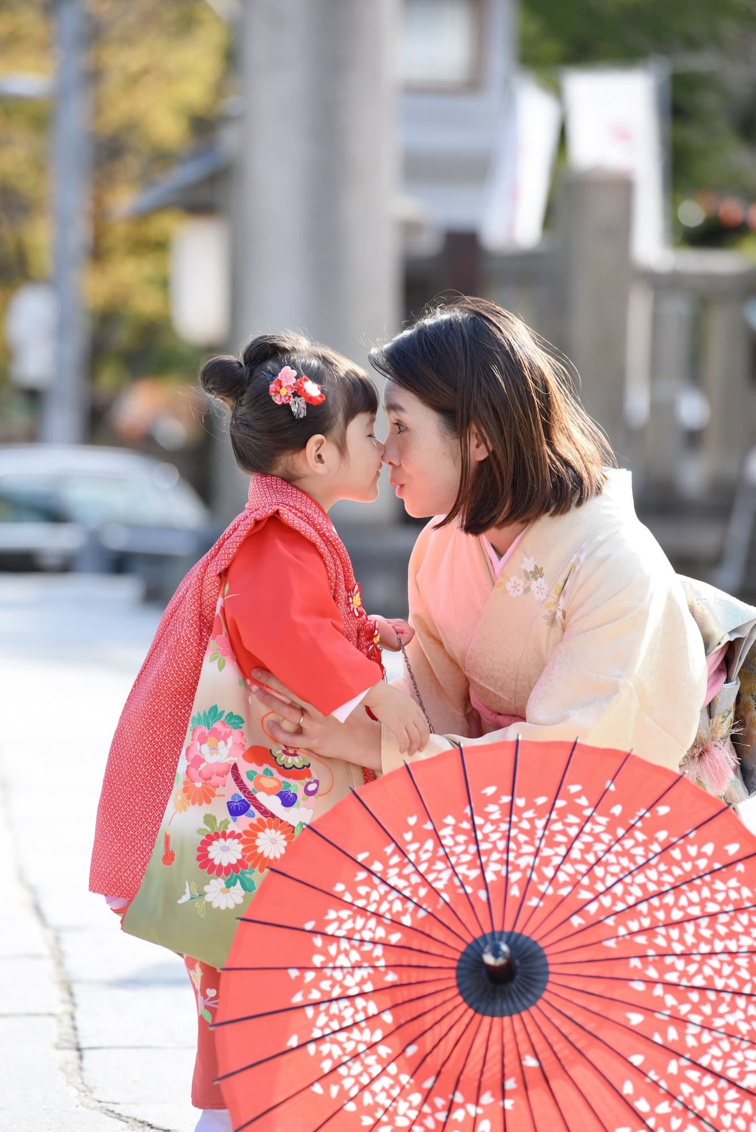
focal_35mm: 200
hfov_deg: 6.9
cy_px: 566
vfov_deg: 10.3
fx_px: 6291
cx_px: 378
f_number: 5.6
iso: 800
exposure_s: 1/1000
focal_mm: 200
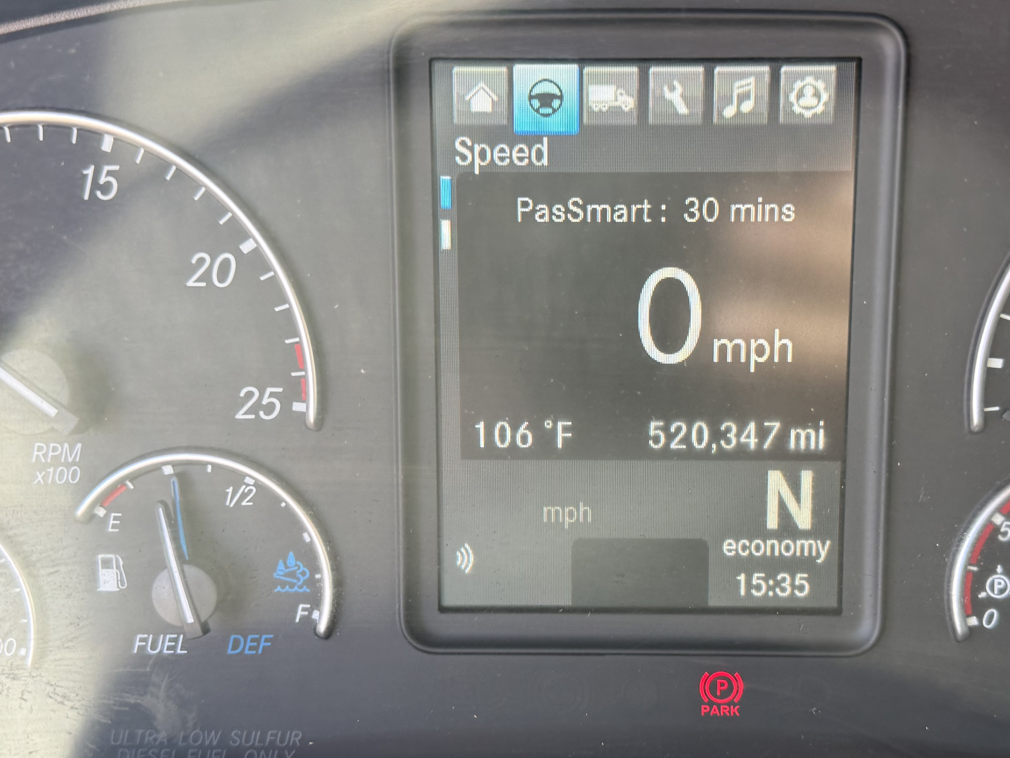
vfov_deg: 34.2
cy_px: 454
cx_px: 591
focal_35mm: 42
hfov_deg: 44.6
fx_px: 1225
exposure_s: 1/130
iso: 100
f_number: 1.78
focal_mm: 6.76
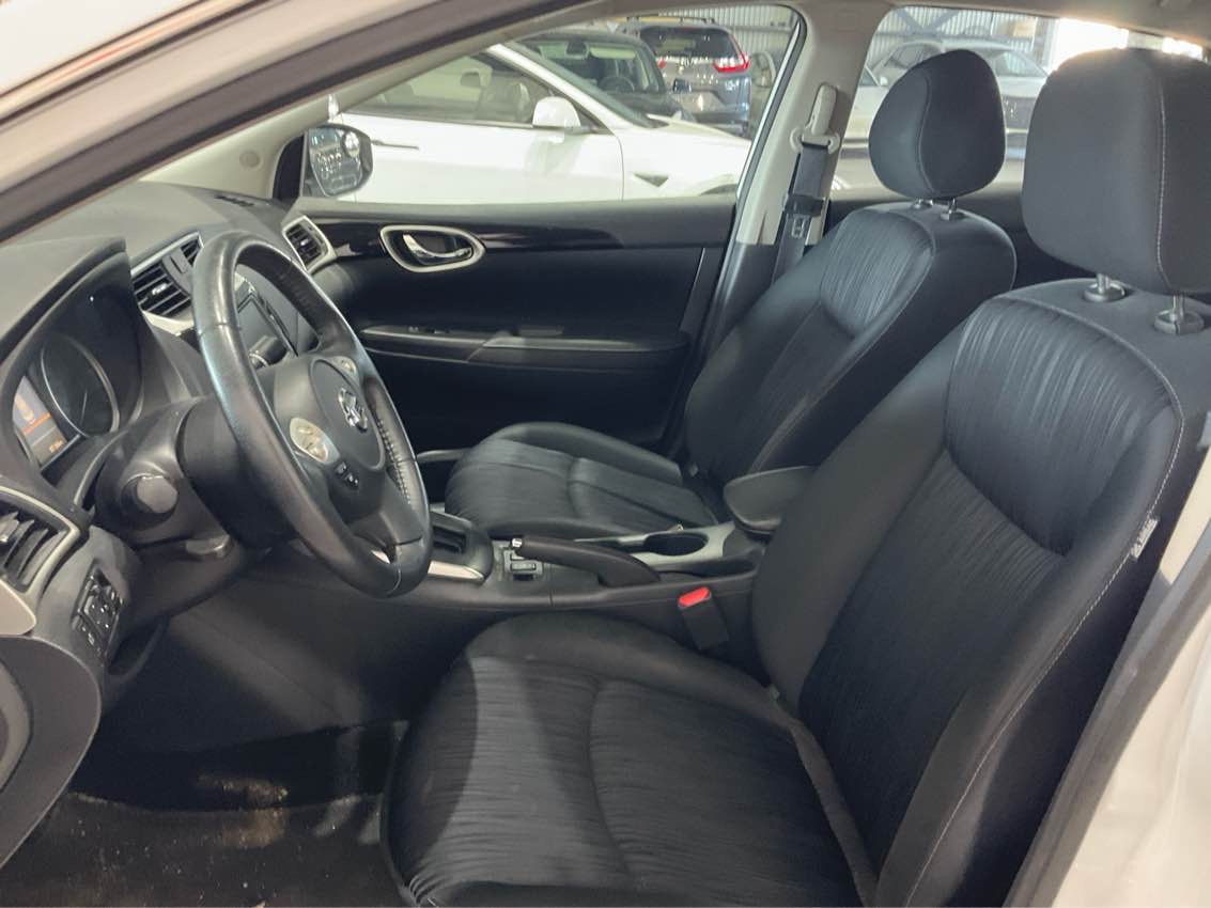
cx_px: 606
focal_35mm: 29
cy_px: 454
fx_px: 1015
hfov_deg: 61.7
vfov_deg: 48.2
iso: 250
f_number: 1.8
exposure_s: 1/30
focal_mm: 3
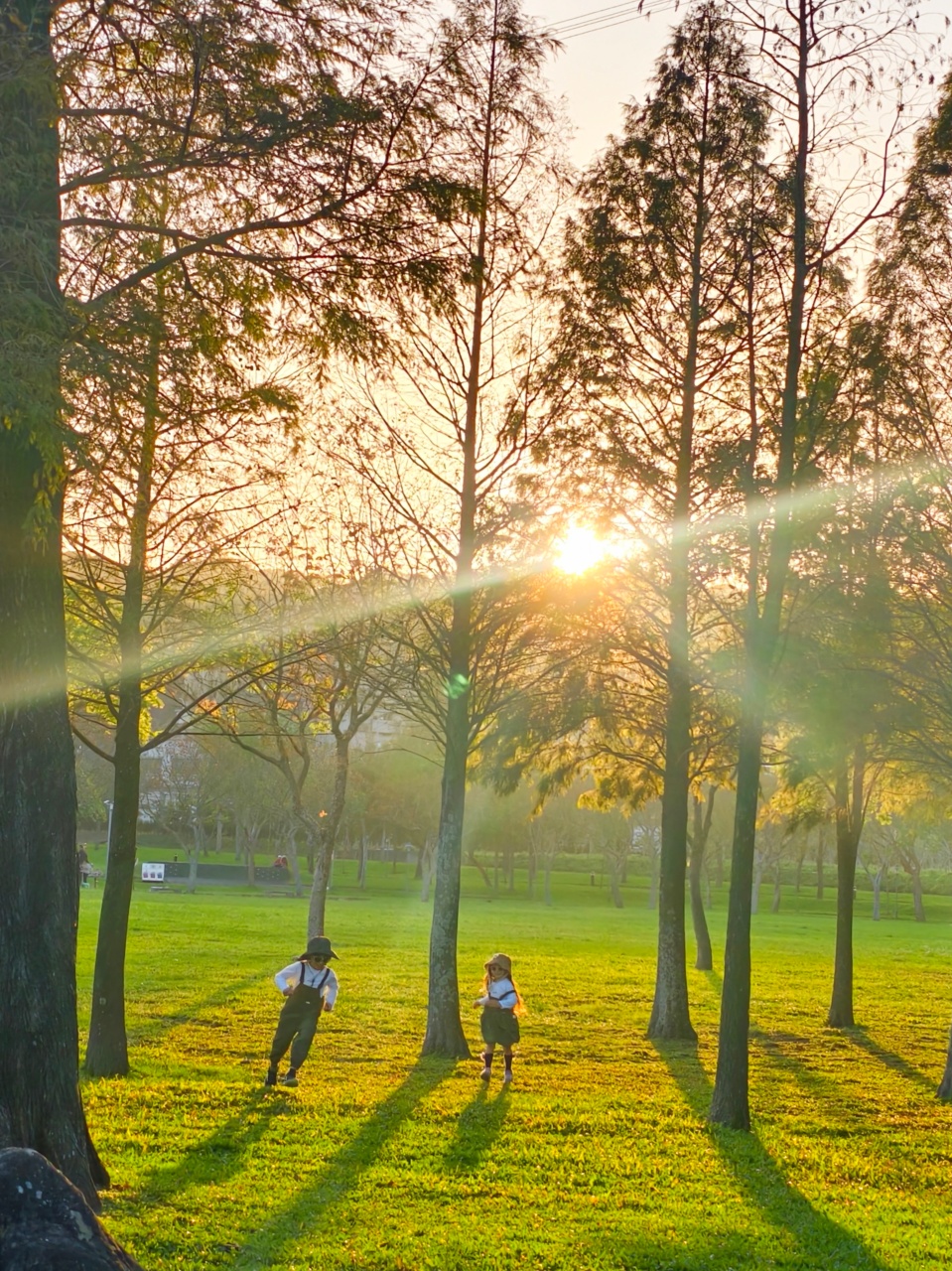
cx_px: 476
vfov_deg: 26.3
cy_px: 636
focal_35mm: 74
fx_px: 2715
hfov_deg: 19.9
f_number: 1.57
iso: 72
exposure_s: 1/667
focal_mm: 6.54
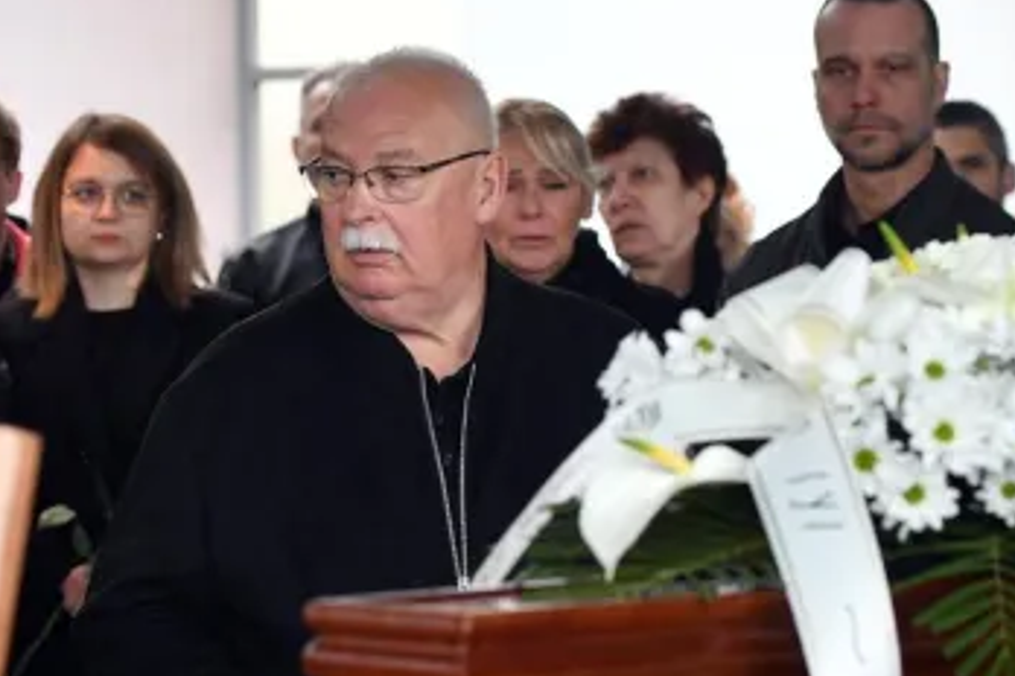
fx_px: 4313
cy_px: 468
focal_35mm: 153
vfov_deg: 9.0
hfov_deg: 13.4
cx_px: 580
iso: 2000
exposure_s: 1/250
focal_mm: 70
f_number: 5
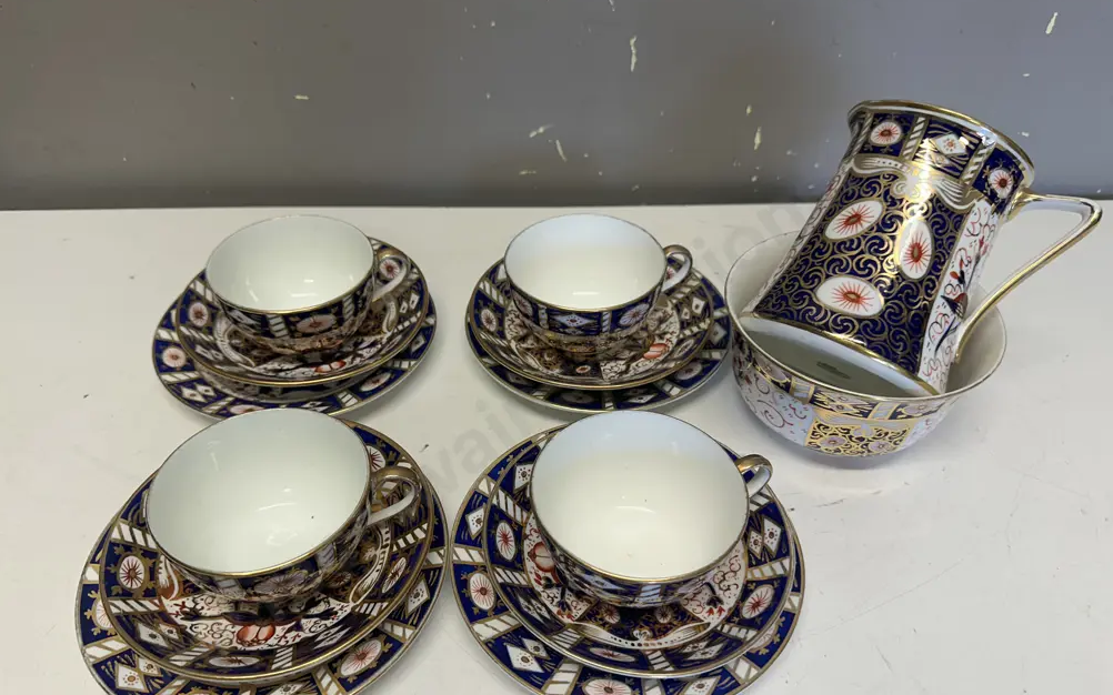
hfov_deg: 70.4
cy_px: 393
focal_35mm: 26
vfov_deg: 47.5
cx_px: 550
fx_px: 789
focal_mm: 6.86
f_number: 1.78
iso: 80
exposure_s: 1/100
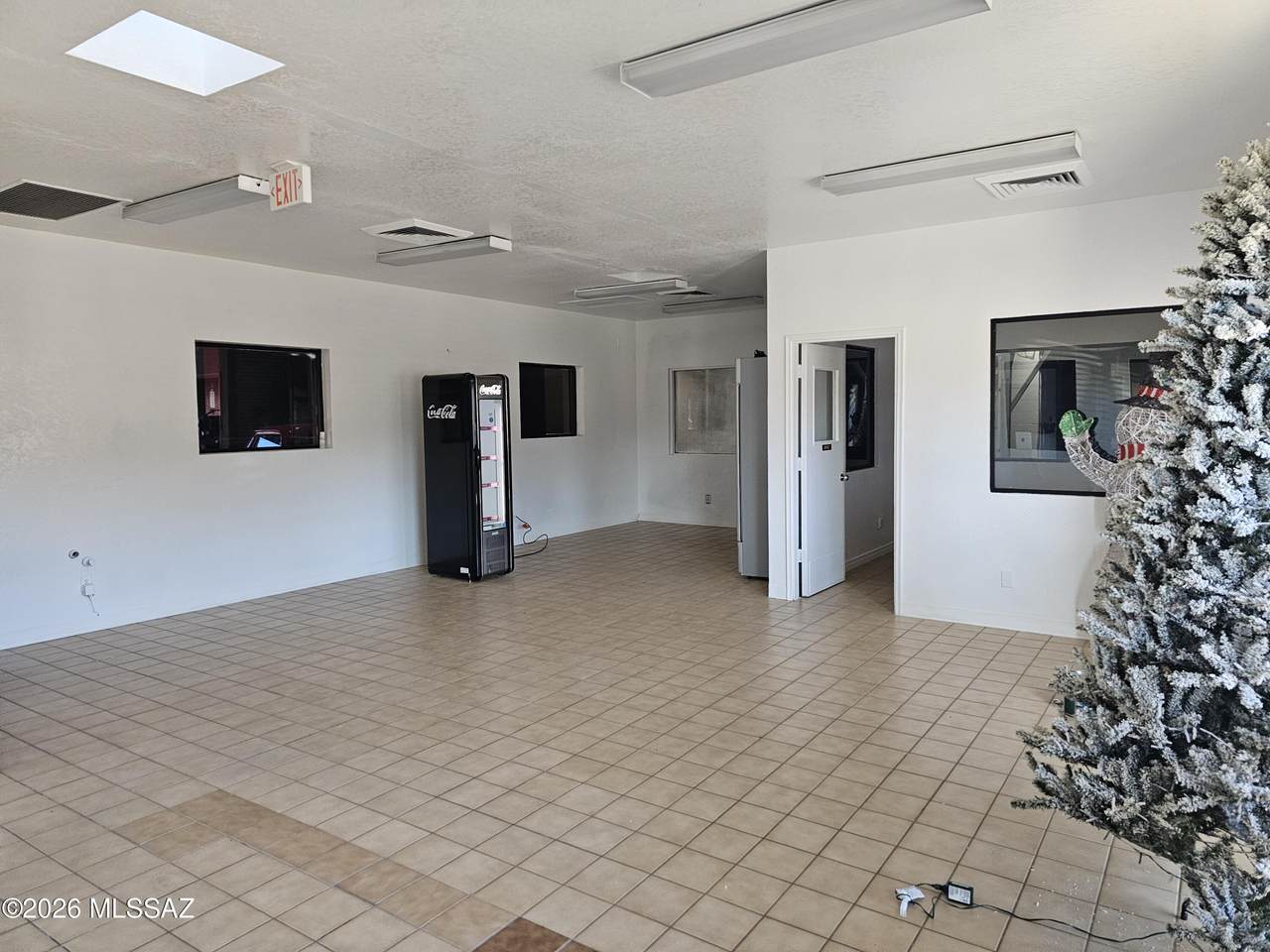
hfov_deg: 73.9
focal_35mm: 23
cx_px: 635
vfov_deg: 58.9
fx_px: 844
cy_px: 476
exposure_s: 1/240
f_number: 1.7
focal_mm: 6.3
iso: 500
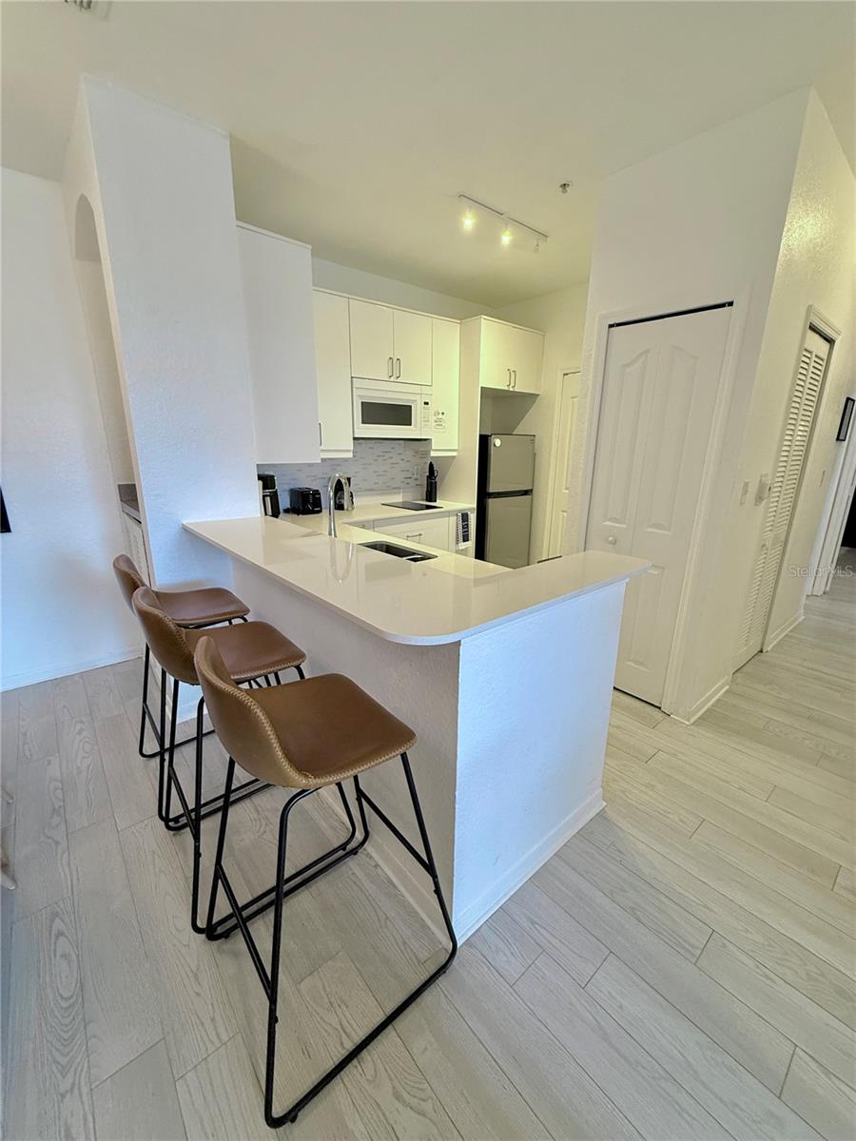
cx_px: 428
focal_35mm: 14
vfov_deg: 102.1
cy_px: 570
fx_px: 462
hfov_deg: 85.7
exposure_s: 1/60
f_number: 2.2
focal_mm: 2.22
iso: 250
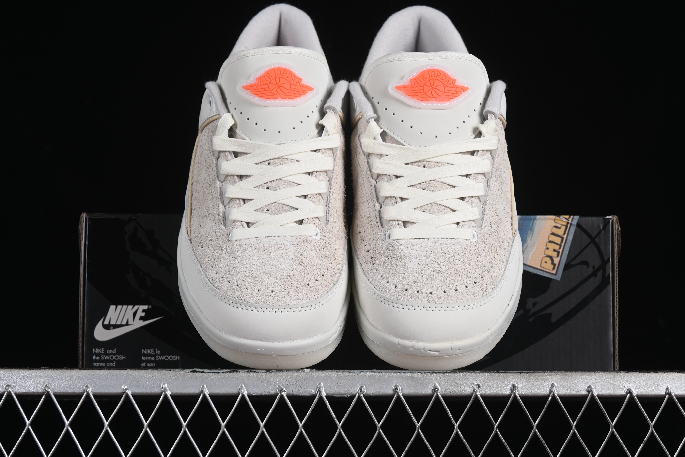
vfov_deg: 18.2
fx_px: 1427
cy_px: 228
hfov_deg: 27.0
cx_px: 342
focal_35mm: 75
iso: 160
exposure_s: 1/80
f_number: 8
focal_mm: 50
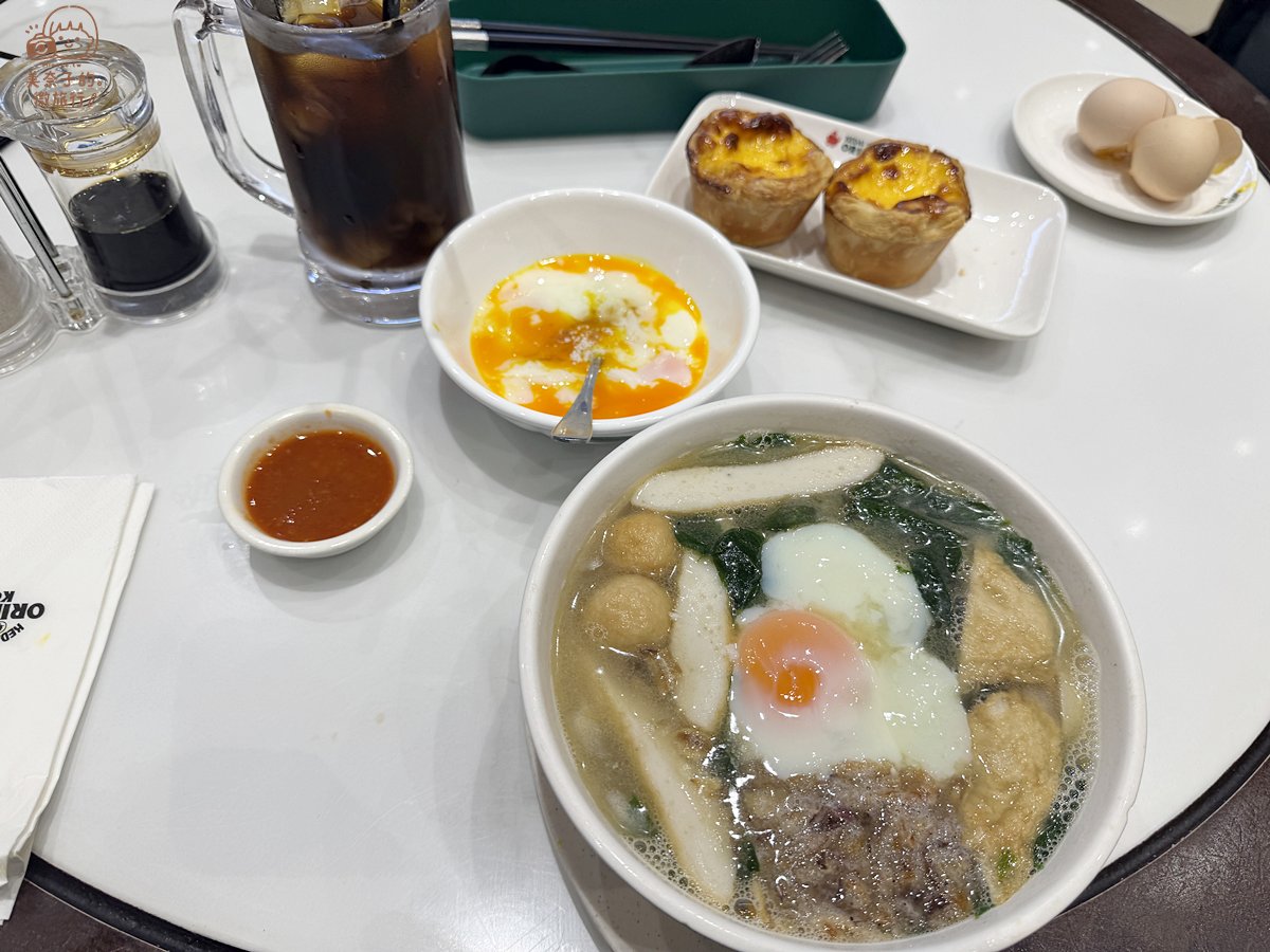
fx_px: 881
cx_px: 635
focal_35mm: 24
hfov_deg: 71.6
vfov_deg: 56.8
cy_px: 476
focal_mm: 6.76
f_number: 1.78
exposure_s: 1/202
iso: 64
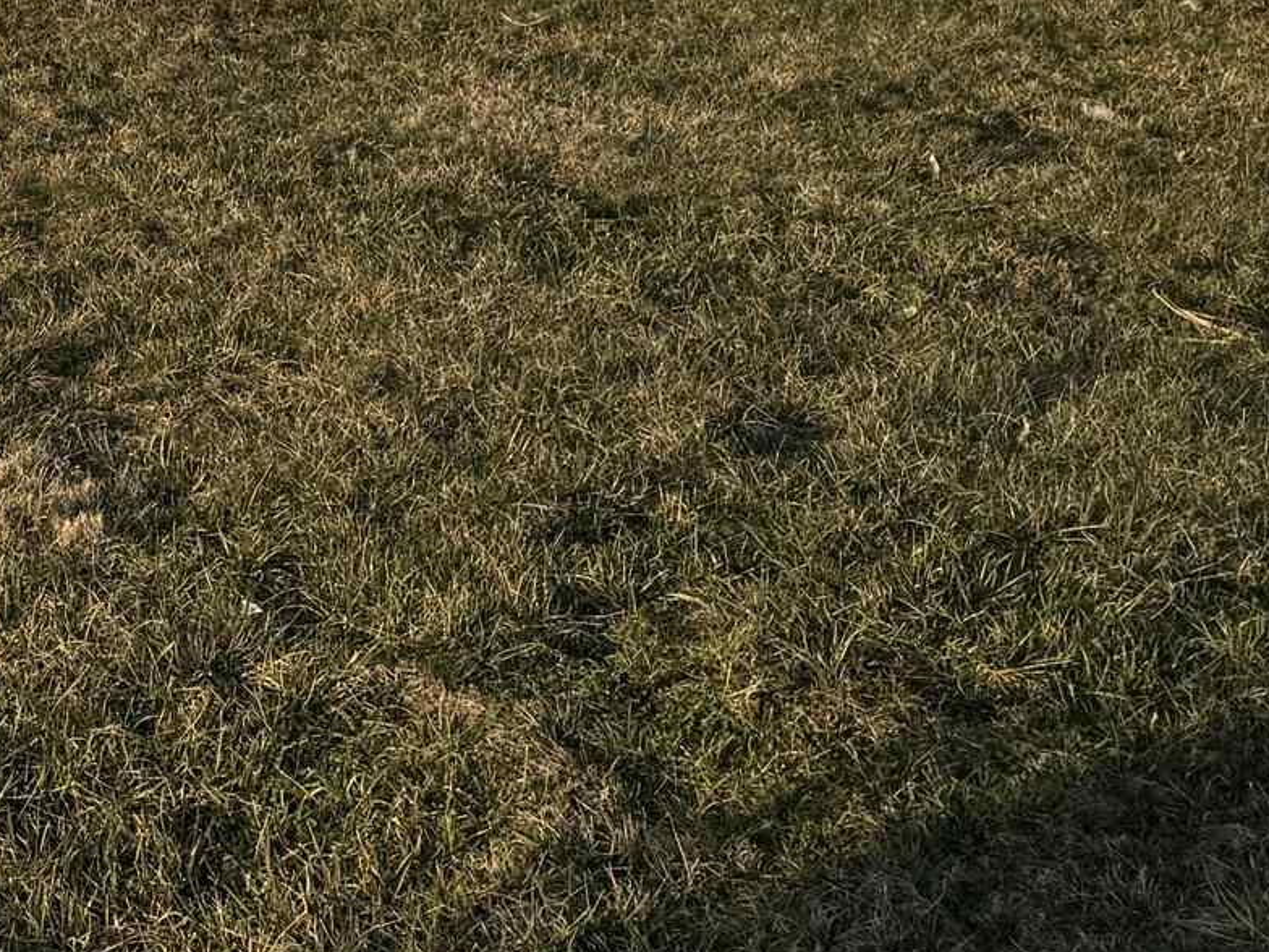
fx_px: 3446
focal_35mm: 94
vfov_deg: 14.7
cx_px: -667
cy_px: -453
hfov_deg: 18.4
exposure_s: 1/3413
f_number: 1.78
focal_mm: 6.76
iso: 80
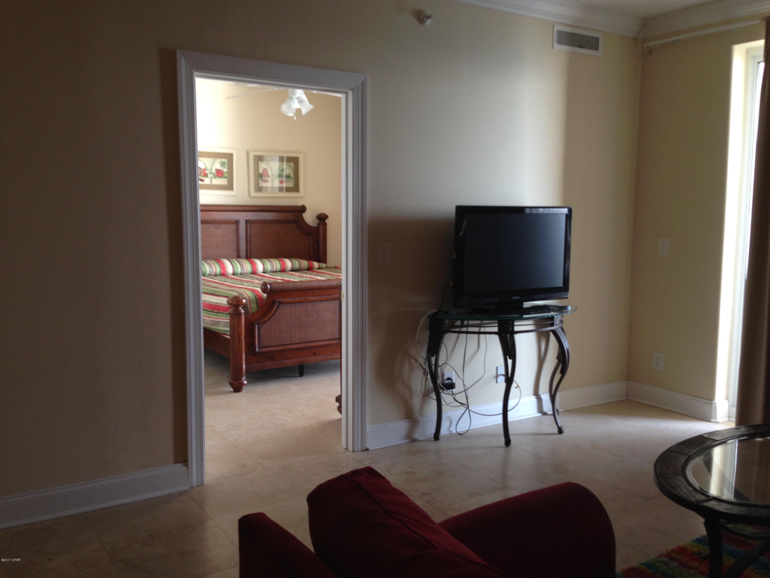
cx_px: 385
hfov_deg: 55.4
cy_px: 289
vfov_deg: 42.9
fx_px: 734
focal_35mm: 33
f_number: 2.4
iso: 50
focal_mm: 4.12
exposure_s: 1/20
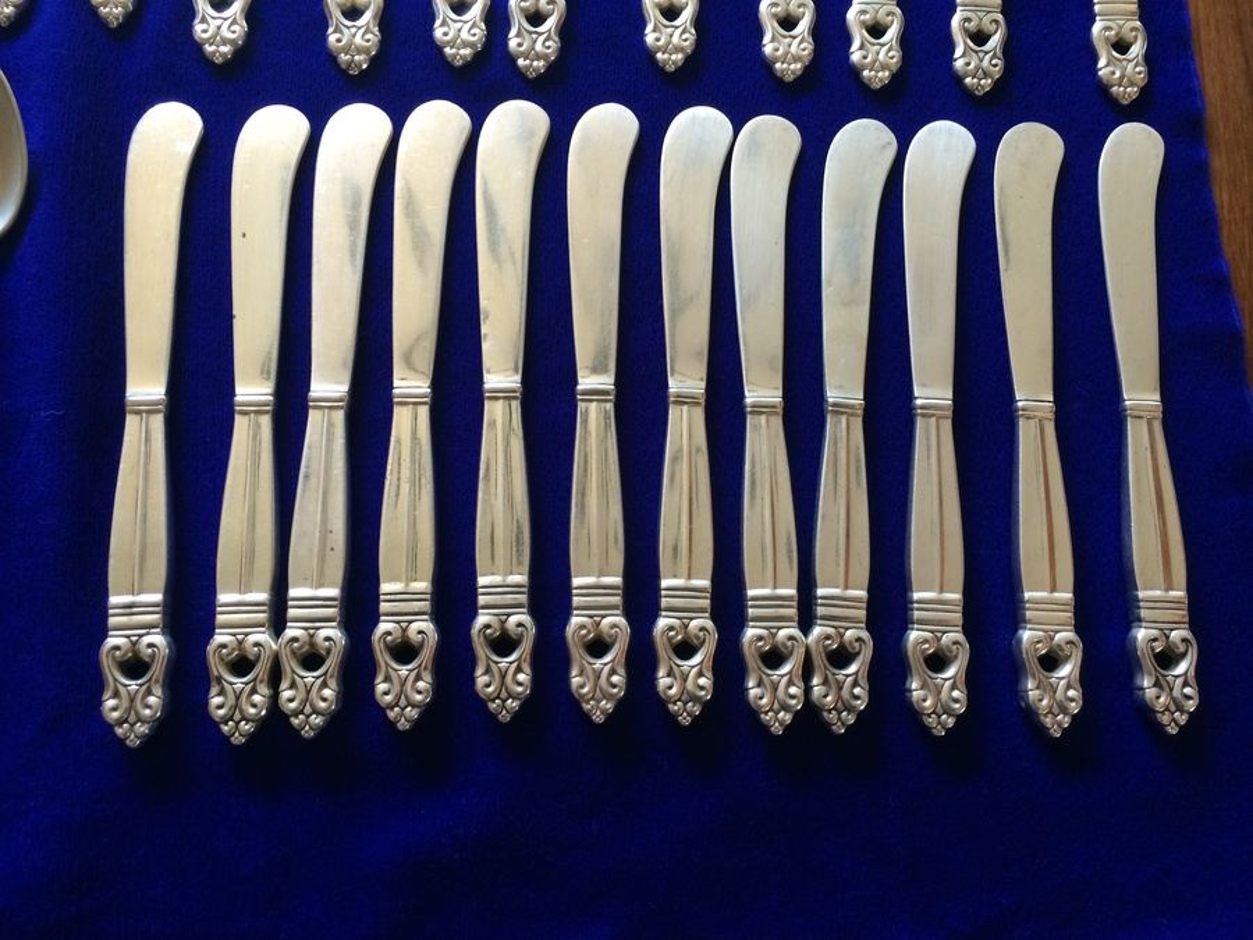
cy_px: 470
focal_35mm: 30
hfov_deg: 60.0
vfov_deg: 46.8
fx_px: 1086
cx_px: 626
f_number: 2.2
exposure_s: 1/30
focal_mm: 4.12
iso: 125
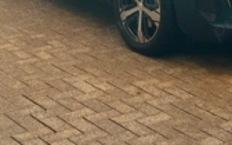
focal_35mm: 121
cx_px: 177
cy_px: -87
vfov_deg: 10.4
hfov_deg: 17.1
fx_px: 765
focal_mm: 6.86
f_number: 1.78
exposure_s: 1/463
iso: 80
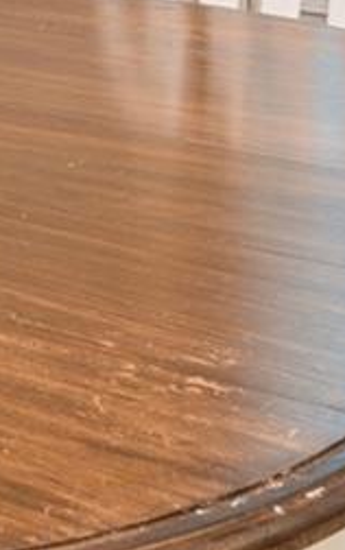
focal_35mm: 149
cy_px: -397
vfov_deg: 12.9
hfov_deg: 8.0
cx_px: -544
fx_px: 2236
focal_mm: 18
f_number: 8
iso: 100
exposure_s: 1/2.5
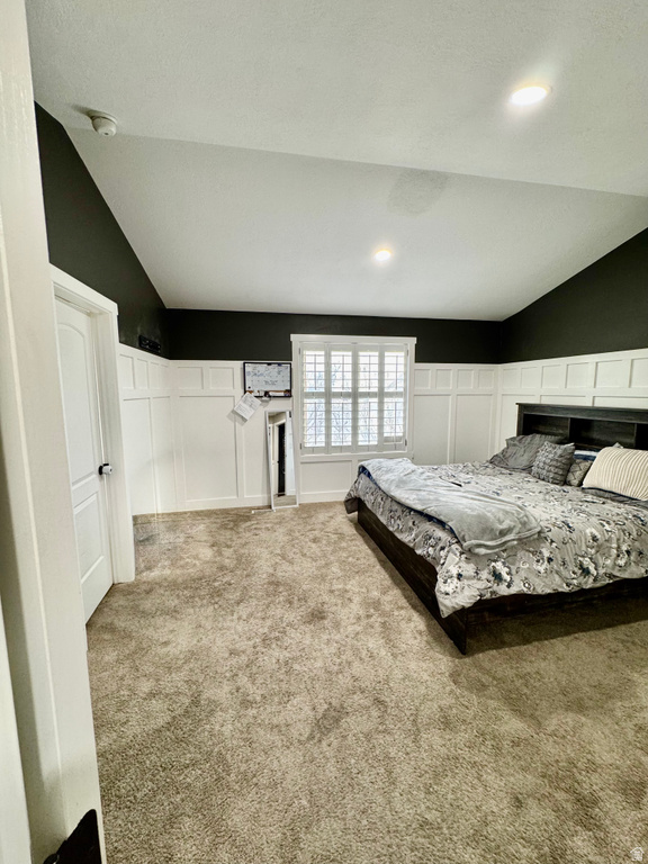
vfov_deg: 102.1
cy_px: 432
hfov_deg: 85.7
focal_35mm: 14
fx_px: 349
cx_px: 324
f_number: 2.2
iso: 200
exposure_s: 1/60
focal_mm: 2.22
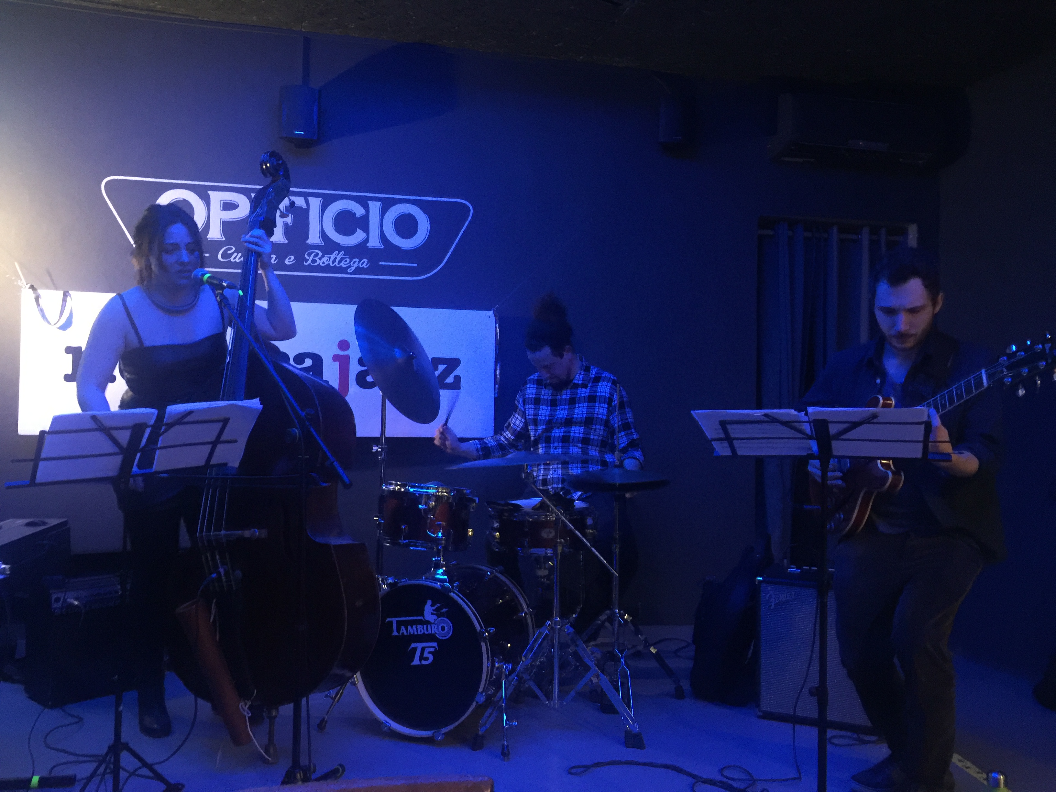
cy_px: 396
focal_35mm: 29
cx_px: 528
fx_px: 885
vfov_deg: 48.2
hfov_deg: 61.7
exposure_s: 1/4
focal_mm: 4.15
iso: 160
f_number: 2.2
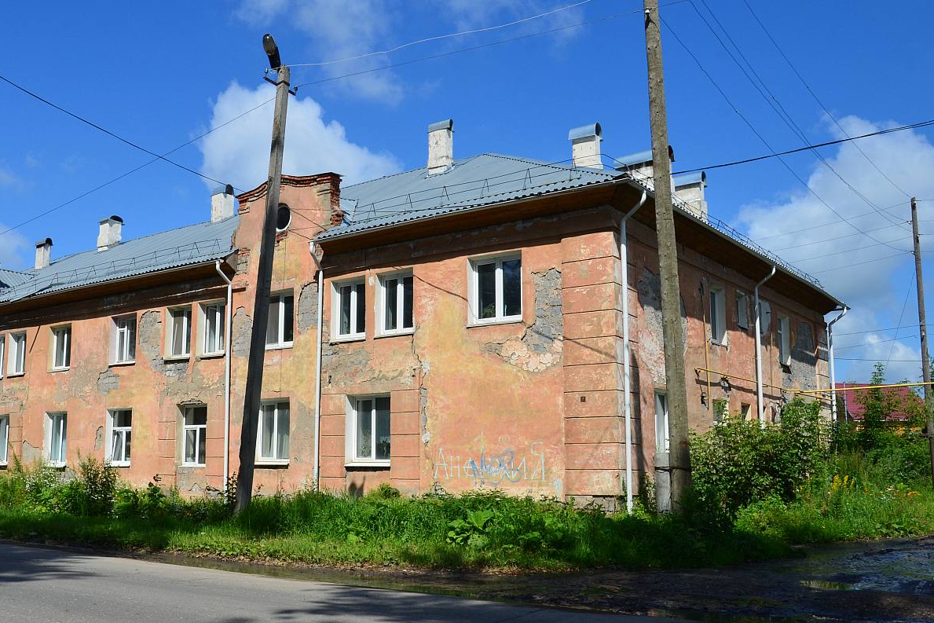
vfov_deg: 38.9
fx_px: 882
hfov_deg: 55.2
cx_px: 359
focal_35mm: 34
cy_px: 328
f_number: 11
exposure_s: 1/640
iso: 400
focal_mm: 18
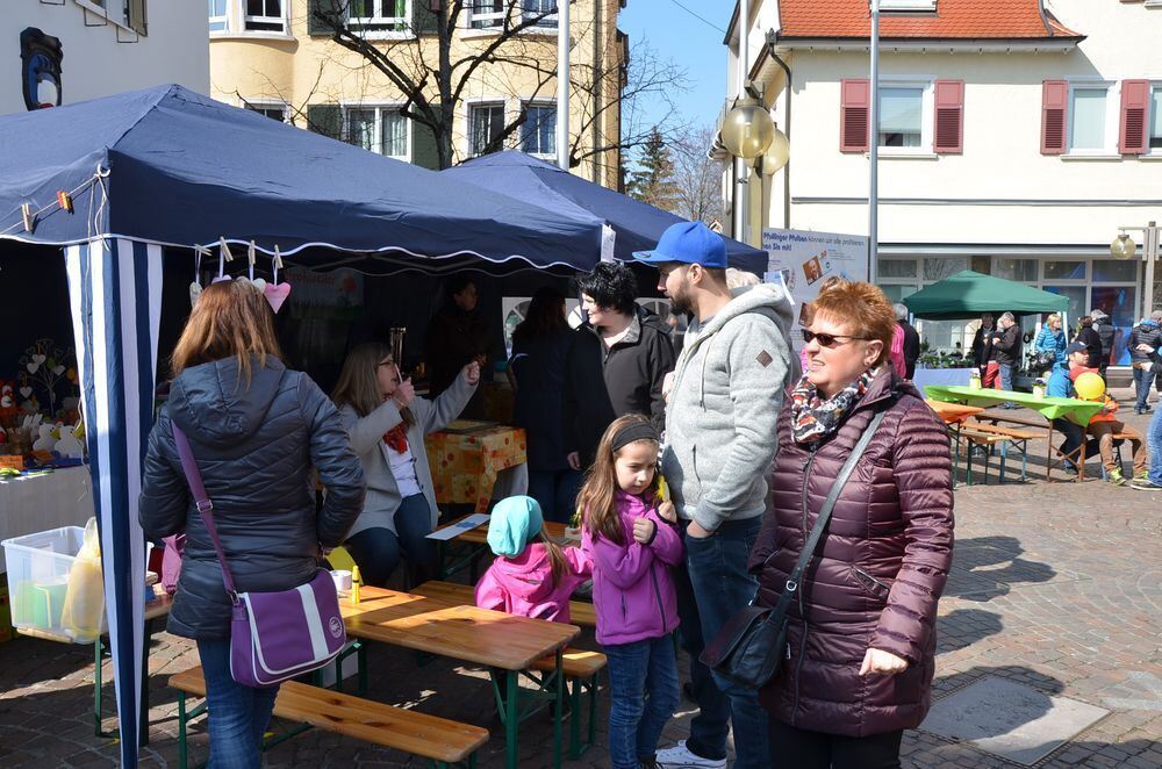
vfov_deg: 41.5
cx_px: 581
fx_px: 1014
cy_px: 384
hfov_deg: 59.6
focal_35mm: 32
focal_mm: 21
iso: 160
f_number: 8
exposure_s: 1/250
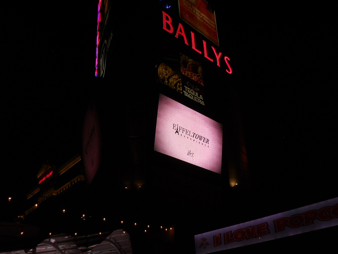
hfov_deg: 45.8
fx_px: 400
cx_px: 169
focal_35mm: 41
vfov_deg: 35.1
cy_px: 127
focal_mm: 6.72
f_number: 3.1
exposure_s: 1/250
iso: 160
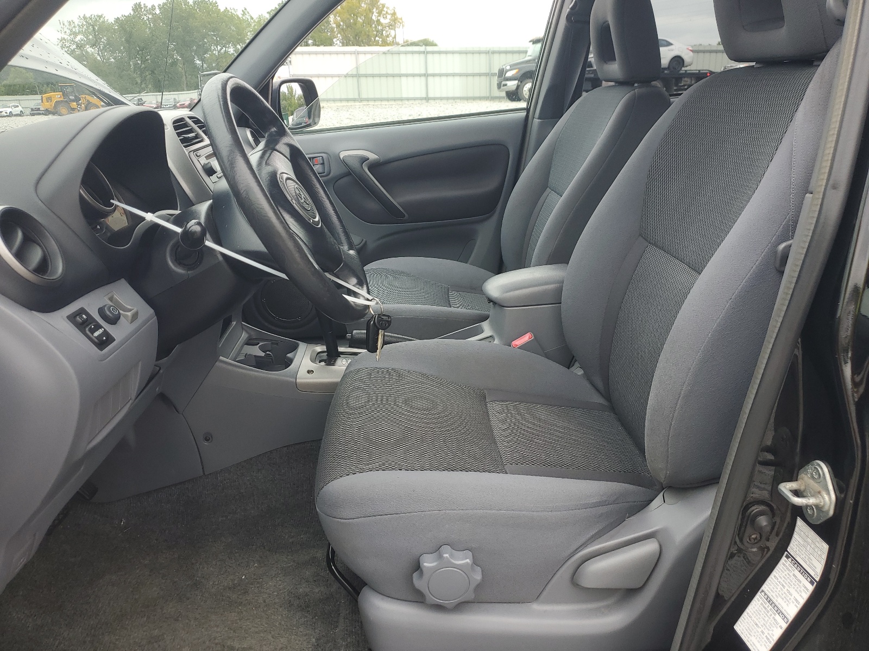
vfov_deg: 53.1
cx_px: 434
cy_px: 326
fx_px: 653
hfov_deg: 67.3
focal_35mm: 26
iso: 50
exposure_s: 1/244
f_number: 1.5
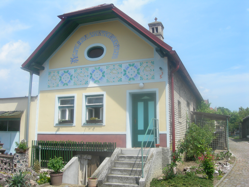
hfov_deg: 49.0
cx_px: 124
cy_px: 94
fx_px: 273
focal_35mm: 38
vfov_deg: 37.7
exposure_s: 1/417
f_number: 4.8
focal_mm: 7.8
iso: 50
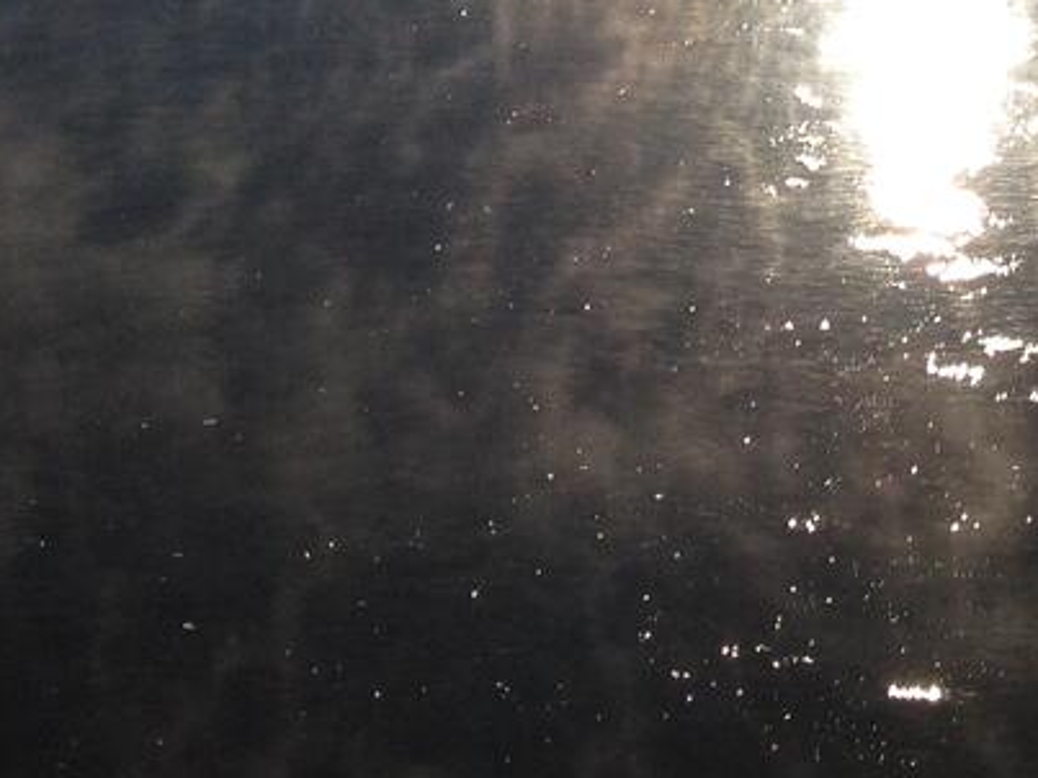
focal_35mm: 116
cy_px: -358
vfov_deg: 12.2
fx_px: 3477
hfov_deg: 16.3
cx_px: 1244
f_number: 2.4
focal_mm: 4.28
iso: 50
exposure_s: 1/9259
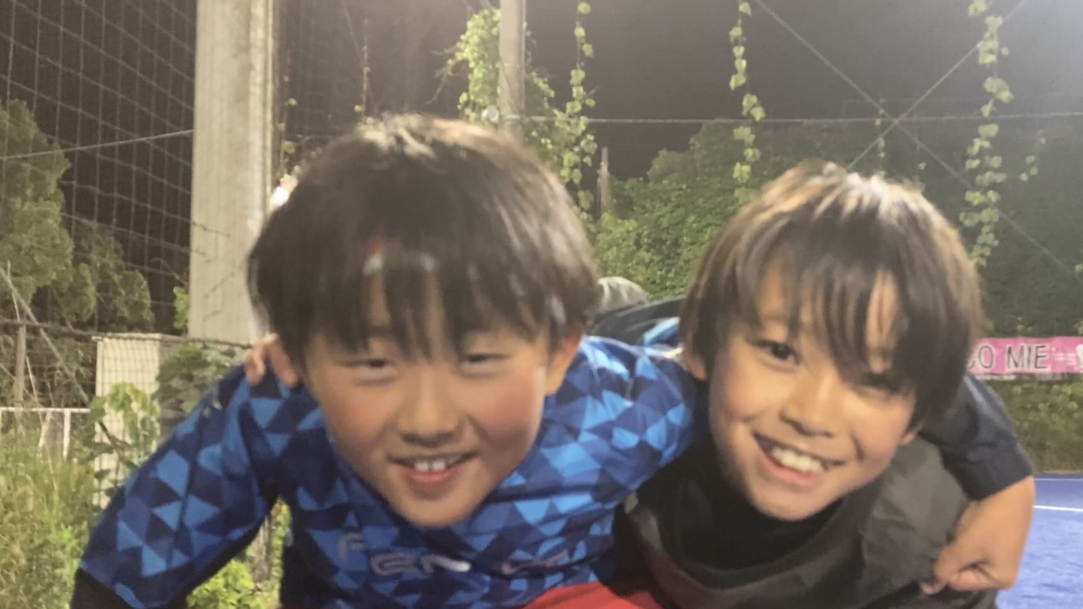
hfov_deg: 62.6
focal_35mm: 31
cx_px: 545
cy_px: 357
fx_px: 890
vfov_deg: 37.7
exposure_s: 1/24
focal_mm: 3.99
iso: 640
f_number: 1.8
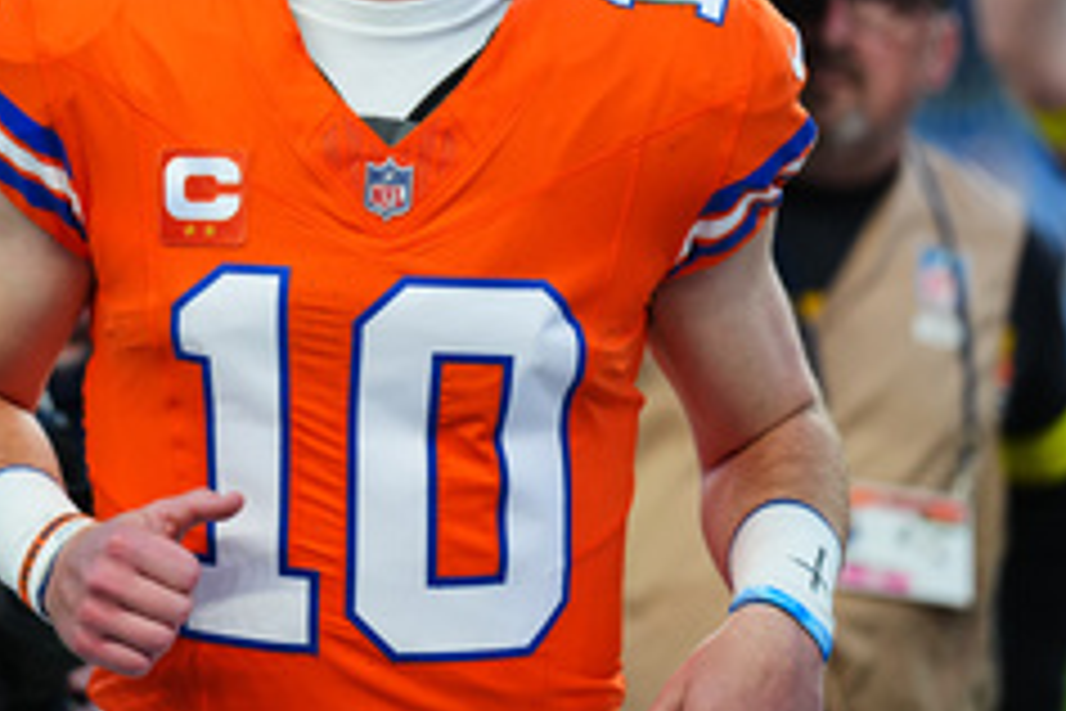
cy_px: 74
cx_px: 279
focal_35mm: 292
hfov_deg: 7.0
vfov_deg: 4.7
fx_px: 8646
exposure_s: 1/2000
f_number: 1.8
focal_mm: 135
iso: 500
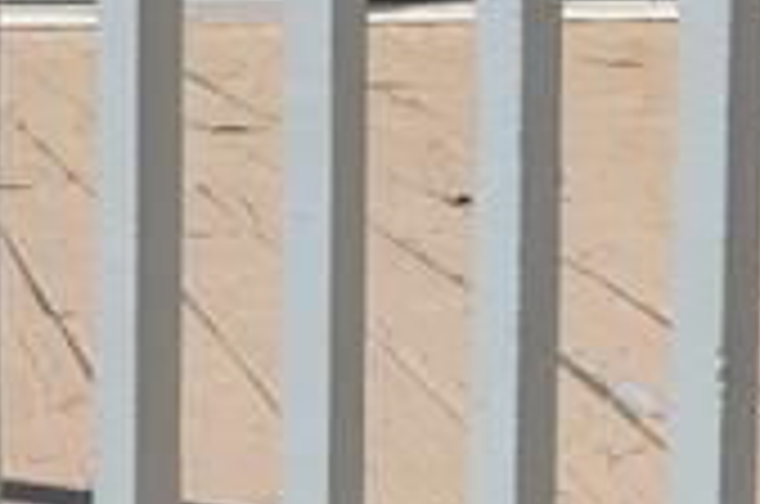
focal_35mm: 232
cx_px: 461
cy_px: -225
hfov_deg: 8.9
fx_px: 4888
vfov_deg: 5.8
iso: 100
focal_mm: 24
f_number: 9
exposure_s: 1/320
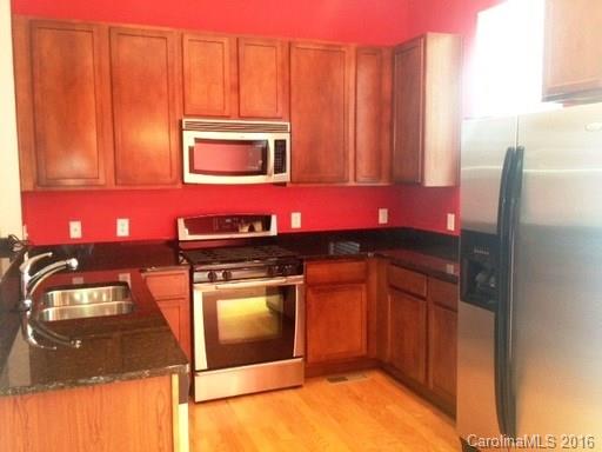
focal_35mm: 35
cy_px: 226
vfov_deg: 40.7
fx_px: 609
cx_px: 301
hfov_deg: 52.6
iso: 160
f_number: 2.4
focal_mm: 4.28
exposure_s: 1/20
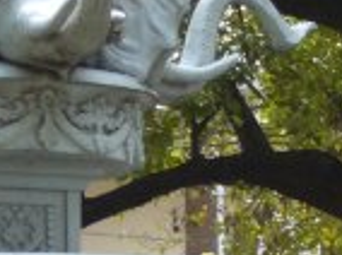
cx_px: -29
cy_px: 226
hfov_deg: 4.2
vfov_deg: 3.1
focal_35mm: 474
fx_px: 4675
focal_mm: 17.4
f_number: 5
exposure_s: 1/200
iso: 100
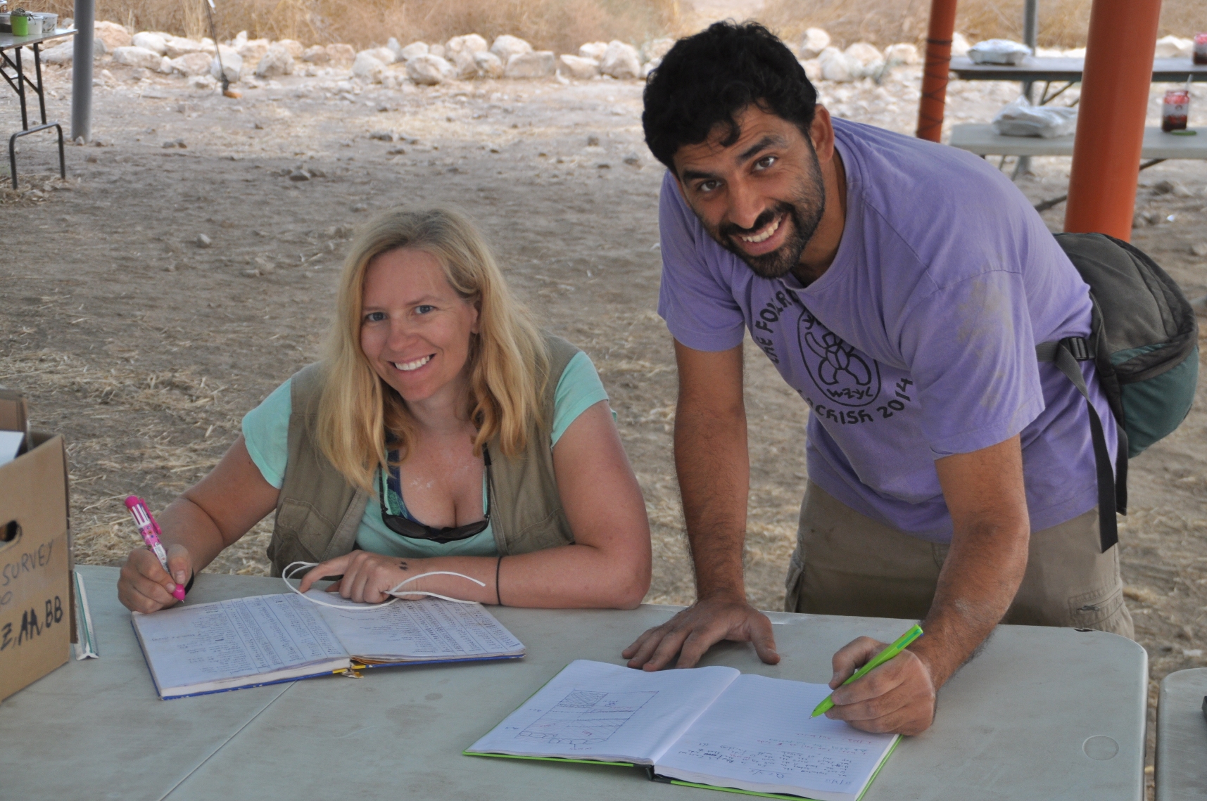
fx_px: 2411
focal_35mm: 72
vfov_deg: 18.9
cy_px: 400
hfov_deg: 28.1
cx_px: 604
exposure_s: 1/125
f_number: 5.6
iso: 320
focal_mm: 48
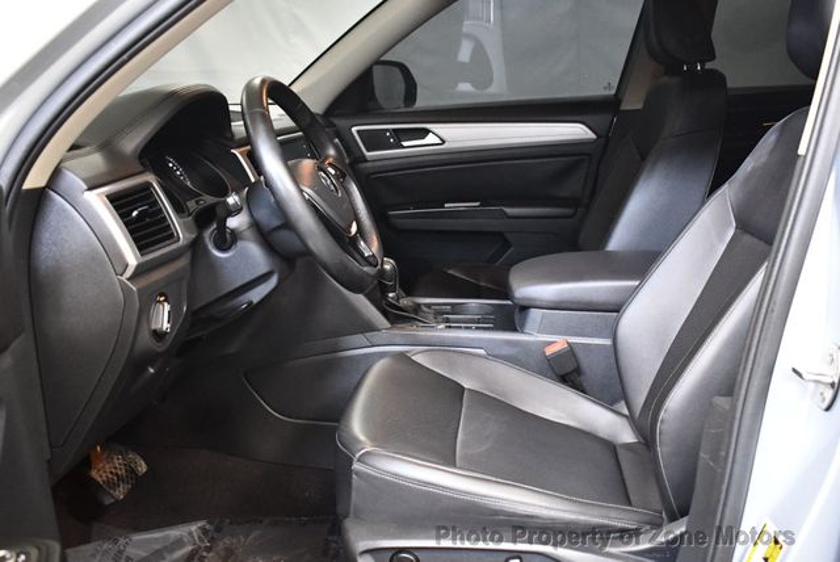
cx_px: 420
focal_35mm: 36
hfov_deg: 53.1
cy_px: 281
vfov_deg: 36.9
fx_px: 841
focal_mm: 18
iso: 4000
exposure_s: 1/60
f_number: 3.5
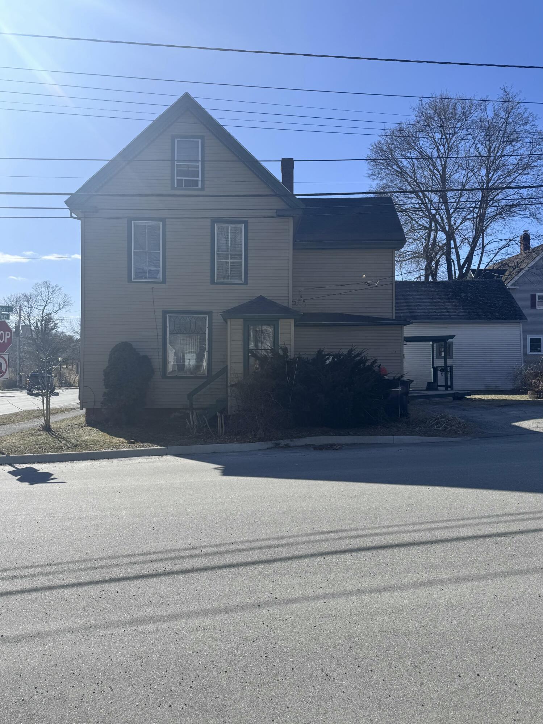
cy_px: 362
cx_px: 272
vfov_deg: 71.6
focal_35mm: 24
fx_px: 502
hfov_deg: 56.8
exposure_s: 1/4950
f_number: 1.78
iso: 80
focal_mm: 6.76
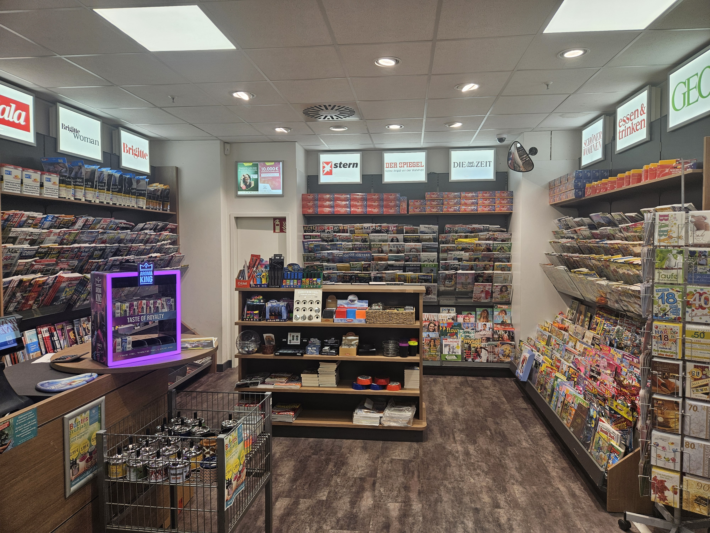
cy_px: 266
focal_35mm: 23
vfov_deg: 58.9
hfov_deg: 73.9
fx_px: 472
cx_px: 355
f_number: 1.8
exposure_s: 1/100
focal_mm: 5.4
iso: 50
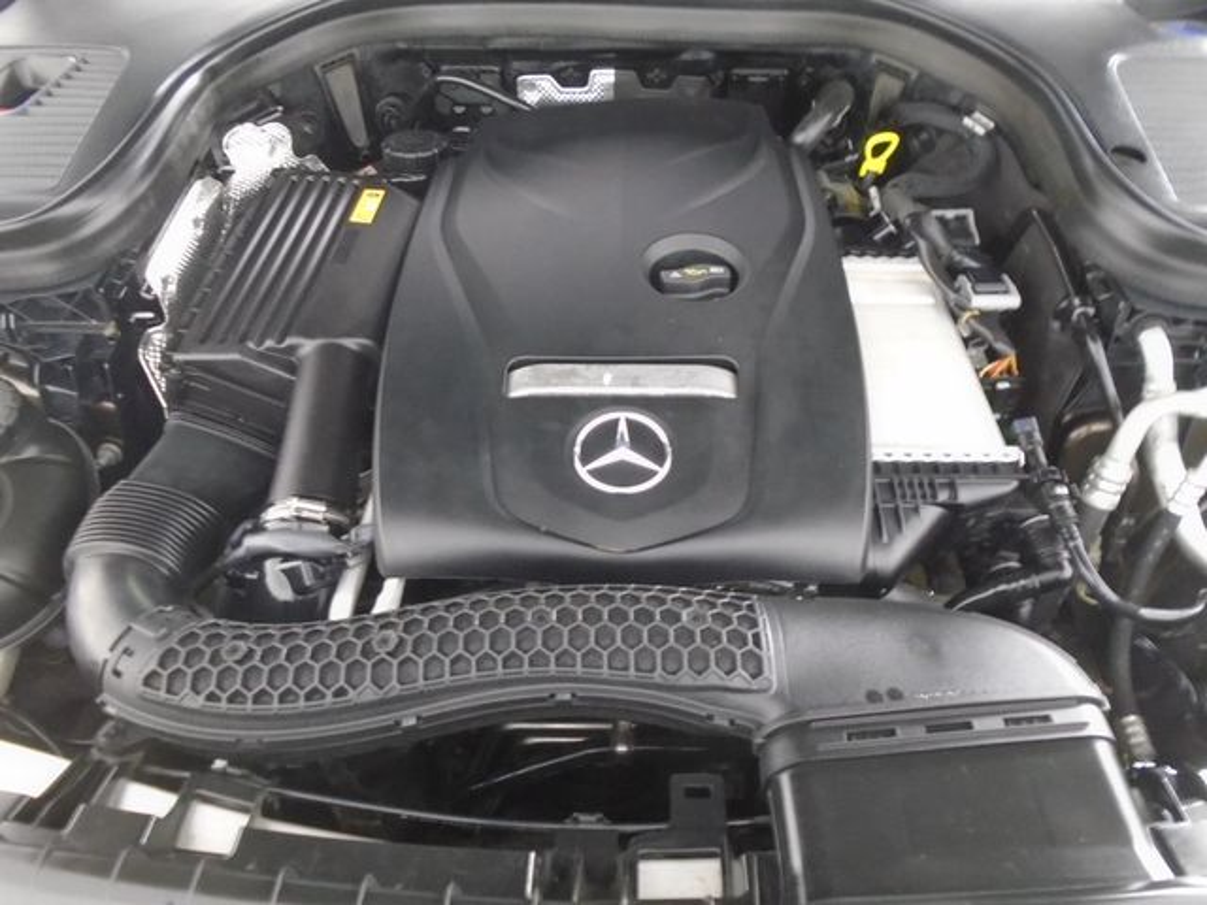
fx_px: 907
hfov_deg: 67.3
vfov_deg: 53.1
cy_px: 452
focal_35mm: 26
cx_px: 604
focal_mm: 4.6
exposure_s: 1/15
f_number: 3.2
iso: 400
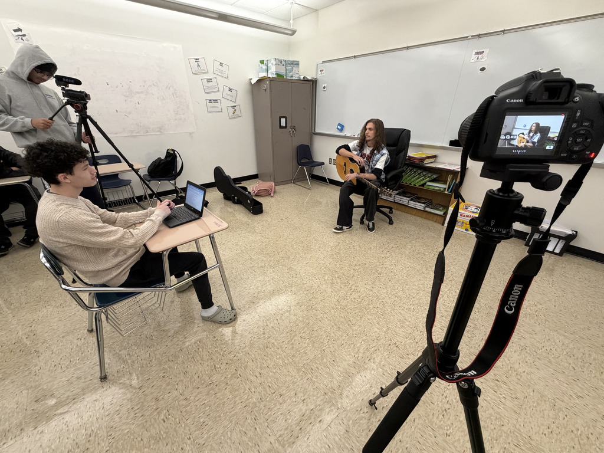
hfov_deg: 102.1
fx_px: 244
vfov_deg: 85.7
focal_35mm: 14
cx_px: 302
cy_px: 226
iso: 250
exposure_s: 1/60
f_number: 2.2
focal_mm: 2.22
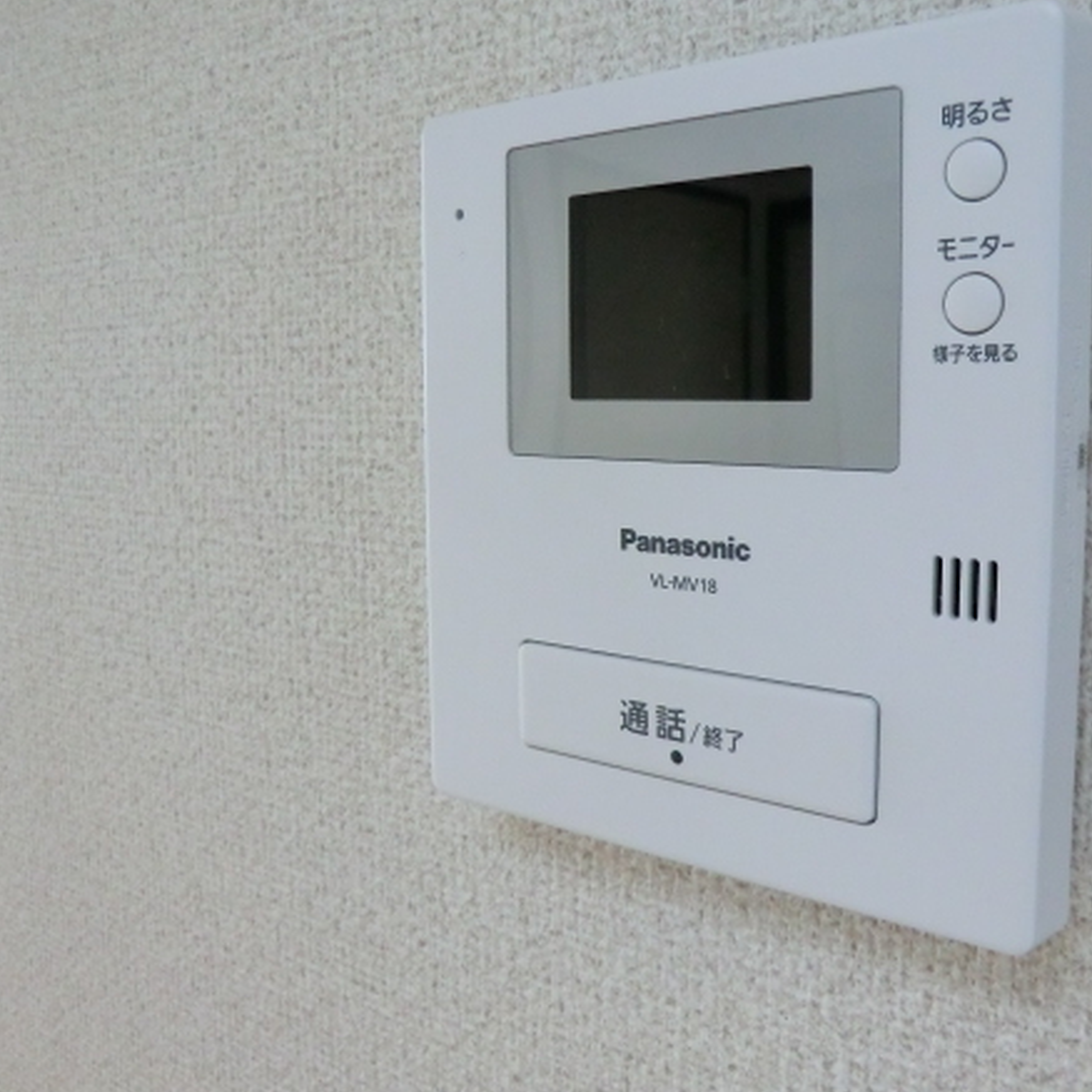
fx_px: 1106
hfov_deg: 52.5
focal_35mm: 31
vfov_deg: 52.5
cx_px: 578
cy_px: 499
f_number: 3.2
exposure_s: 1/60
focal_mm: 4.3
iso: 320
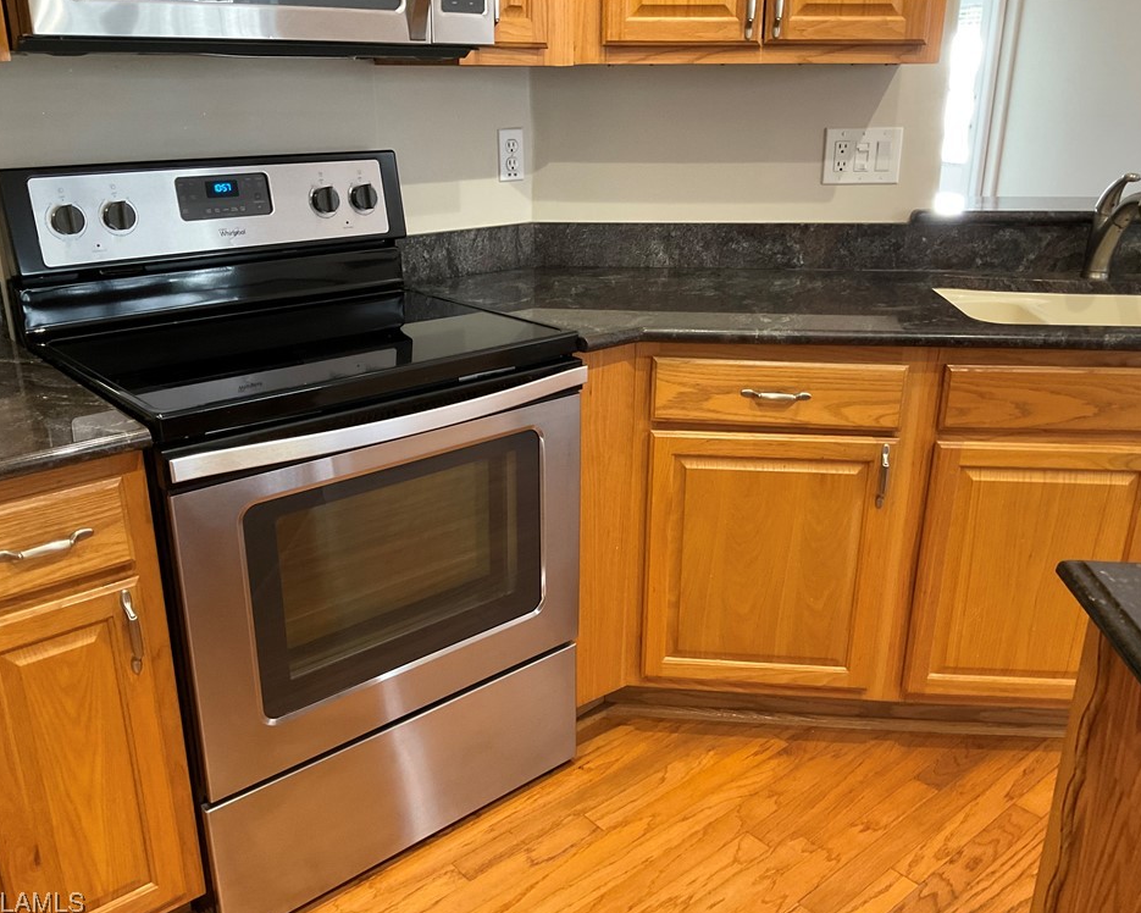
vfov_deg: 47.1
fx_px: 1047
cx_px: 560
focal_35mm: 31
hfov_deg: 57.2
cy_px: 461
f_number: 1.8
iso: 200
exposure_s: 1/40
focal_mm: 3
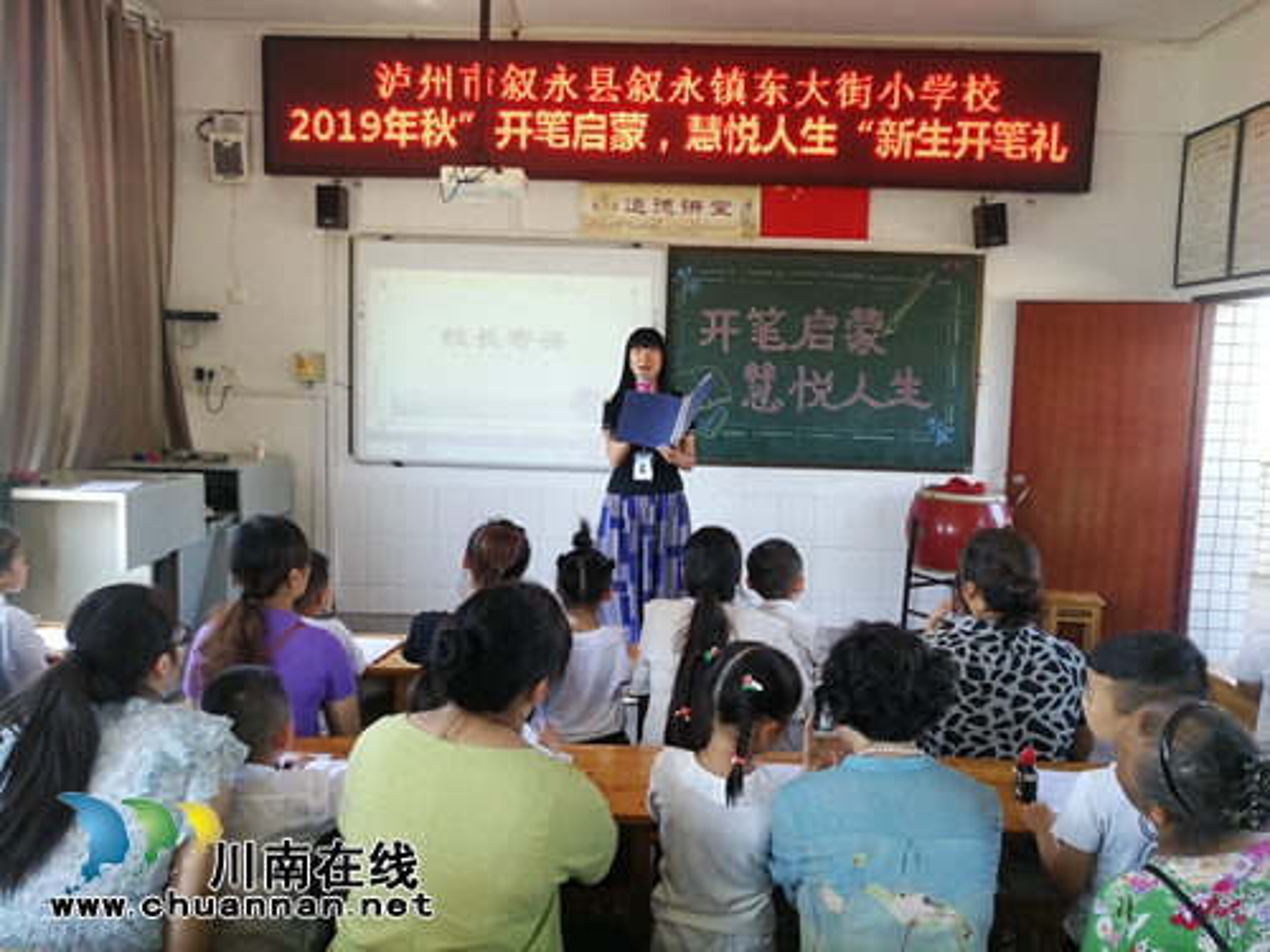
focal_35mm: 27
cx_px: 635
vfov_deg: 51.4
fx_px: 991
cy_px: 476
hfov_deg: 65.3
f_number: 1.8
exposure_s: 1/50
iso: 80
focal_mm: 3.95
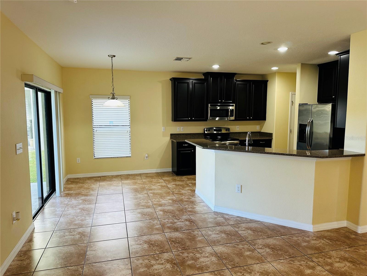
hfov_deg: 71.6
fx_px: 254
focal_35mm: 24
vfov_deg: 56.8
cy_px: 138
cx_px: 184
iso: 125
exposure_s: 1/60
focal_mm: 6.86
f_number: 1.78
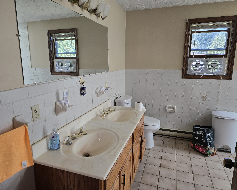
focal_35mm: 24
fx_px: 168
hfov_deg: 70.3
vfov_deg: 58.8
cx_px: 113
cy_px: 95
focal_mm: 6.3
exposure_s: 1/69.1
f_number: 1.7
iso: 64
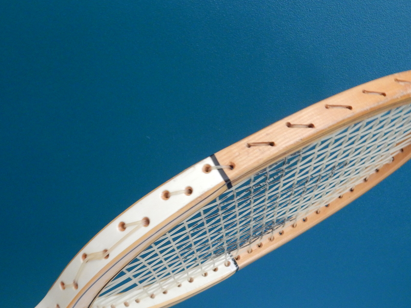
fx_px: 582
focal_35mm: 49
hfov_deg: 38.8
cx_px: 240
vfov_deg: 29.5
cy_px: 205
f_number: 4
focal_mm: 6.4
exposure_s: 1/8
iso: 400
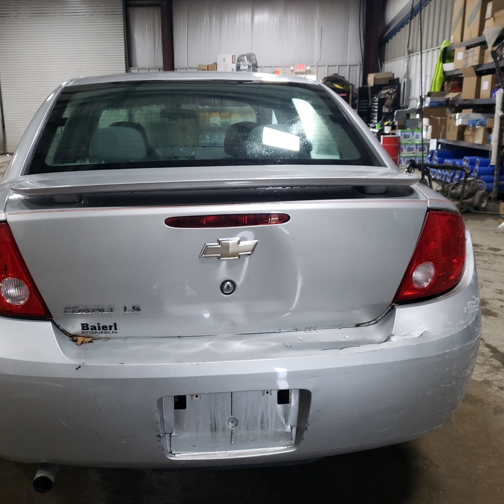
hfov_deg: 52.3
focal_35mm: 31
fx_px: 511
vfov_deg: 52.5
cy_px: 251
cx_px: 211
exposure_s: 1/60.2
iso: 138
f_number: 1.5
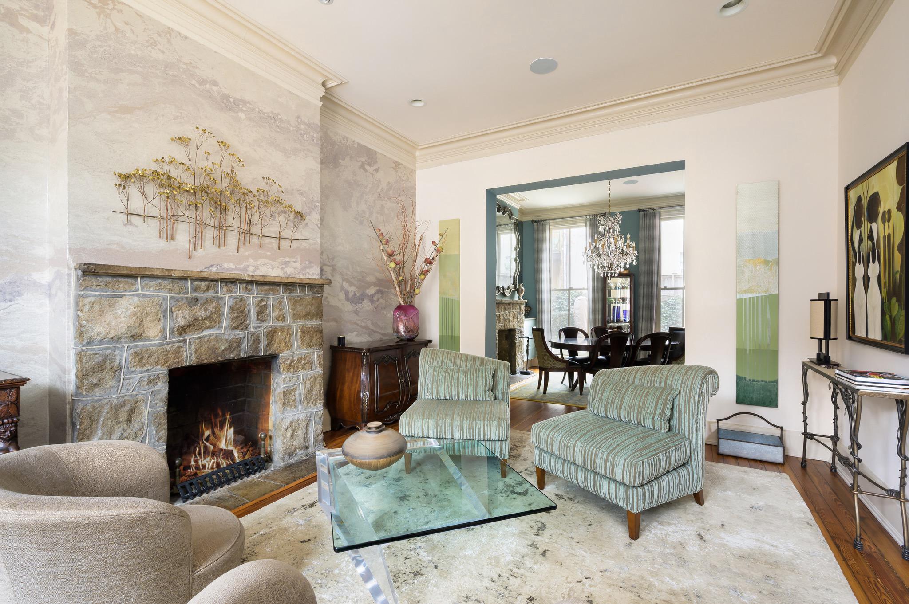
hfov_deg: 96.8
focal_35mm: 16
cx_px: 454
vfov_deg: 73.7
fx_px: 404
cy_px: 302
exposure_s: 1/30
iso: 800
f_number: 13
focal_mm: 16
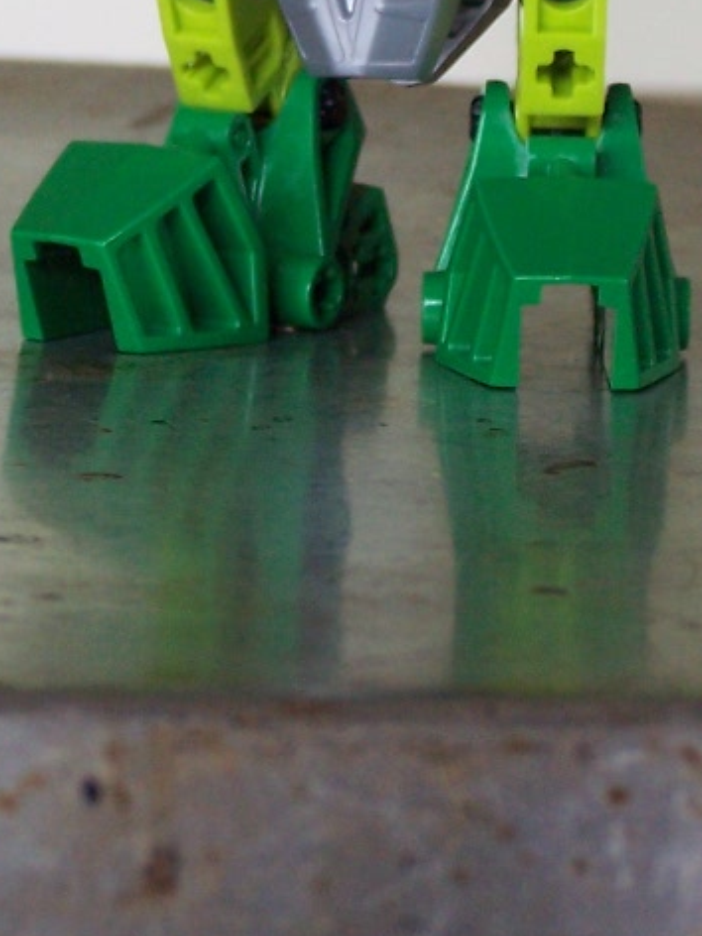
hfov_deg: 6.2
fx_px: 6462
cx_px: 230
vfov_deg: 8.2
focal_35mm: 239
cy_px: -228
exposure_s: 1/10
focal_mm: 15.6
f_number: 3.2
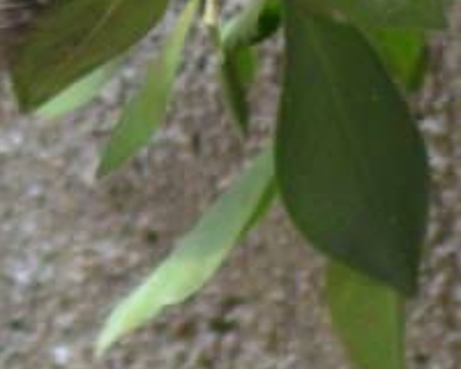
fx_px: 45966
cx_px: -664
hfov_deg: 0.6
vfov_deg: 0.5
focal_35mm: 3369
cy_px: 272
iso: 800
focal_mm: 300
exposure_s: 1/800
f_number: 5.6
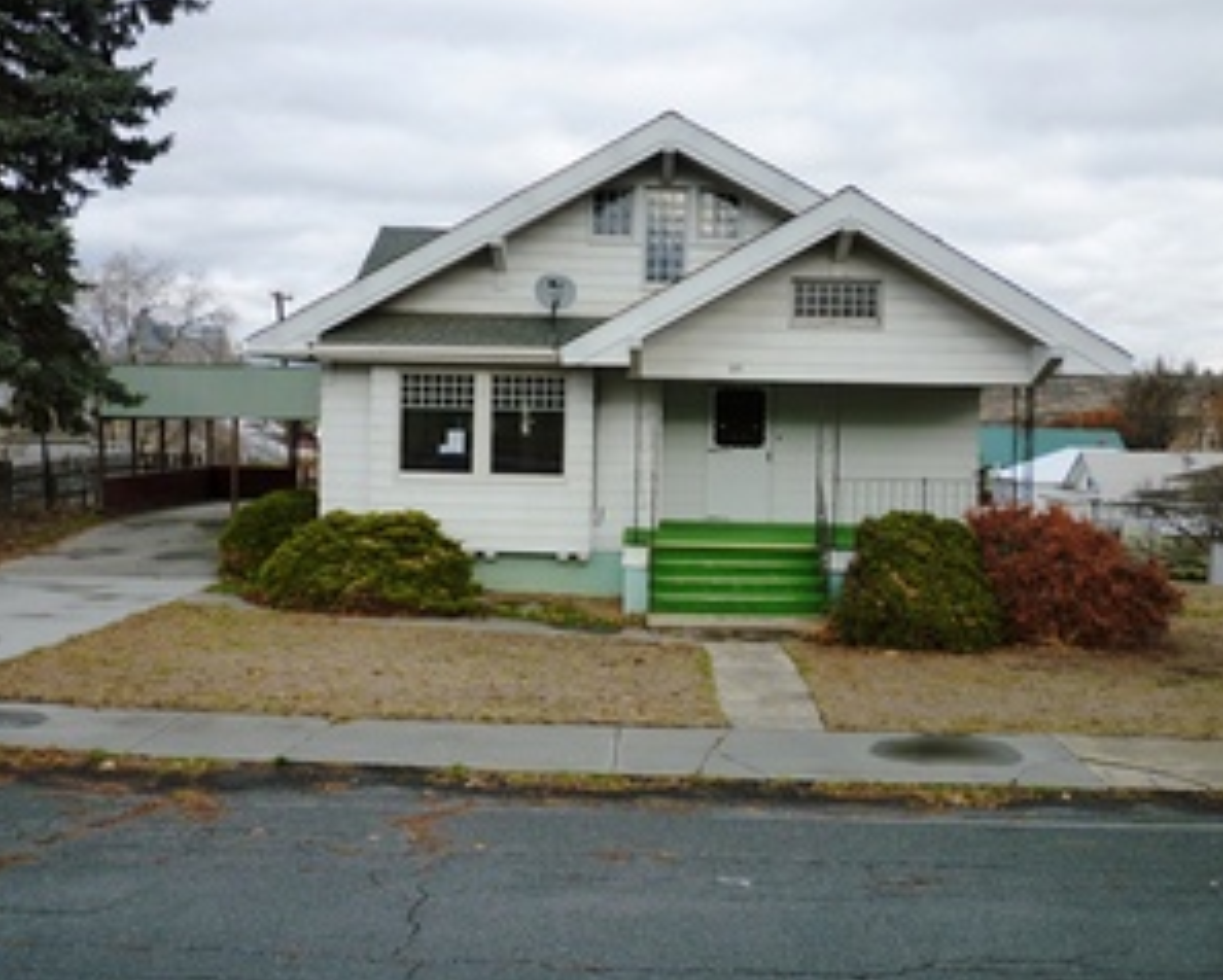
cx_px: 618
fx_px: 1195
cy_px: 453
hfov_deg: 54.2
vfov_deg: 44.6
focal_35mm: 33
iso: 125
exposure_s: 1/320
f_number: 3.3
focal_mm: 5.2
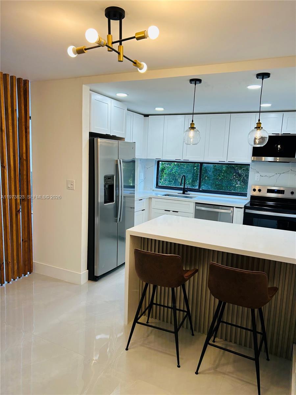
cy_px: 198
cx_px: 148
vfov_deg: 67.3
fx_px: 296
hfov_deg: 53.1
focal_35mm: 26
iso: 64
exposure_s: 1/120
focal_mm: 5.7
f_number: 1.5
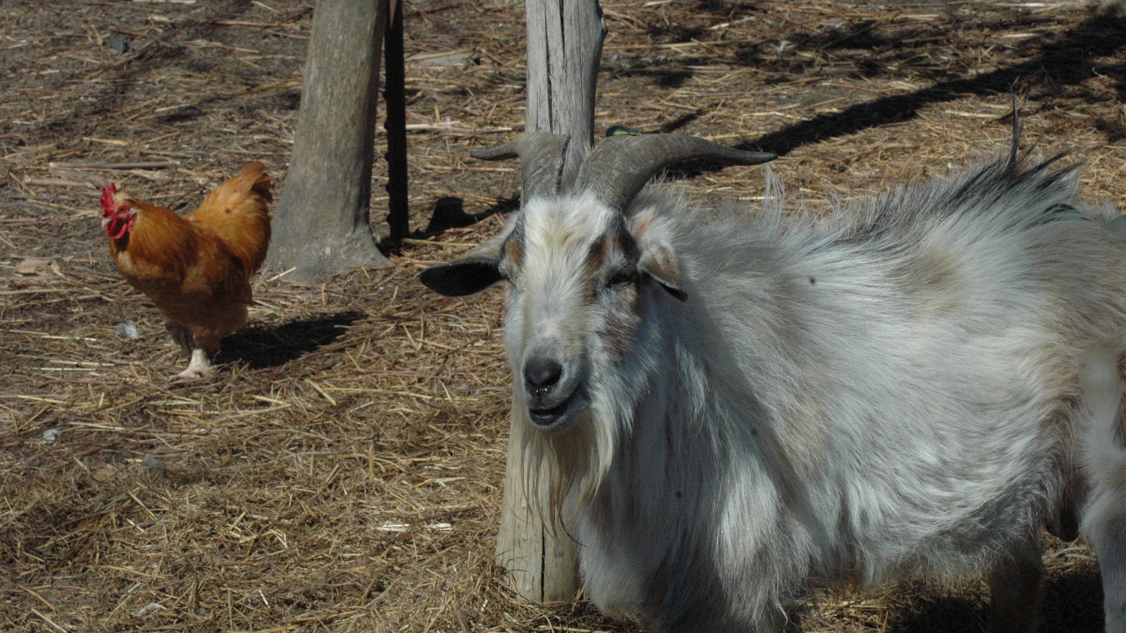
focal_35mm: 110
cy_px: 330
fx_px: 3284
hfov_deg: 19.5
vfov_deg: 11.0
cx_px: 563
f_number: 16
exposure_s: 1/800
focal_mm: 70
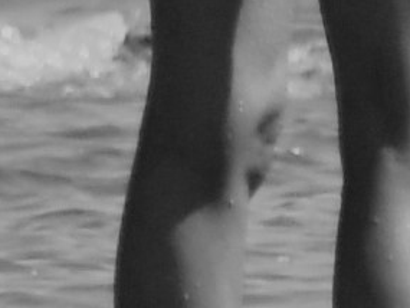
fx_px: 42361
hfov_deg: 0.6
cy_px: -380
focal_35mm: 3575
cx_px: 1163
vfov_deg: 0.4
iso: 110
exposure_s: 1/500
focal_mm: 300
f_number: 6.3
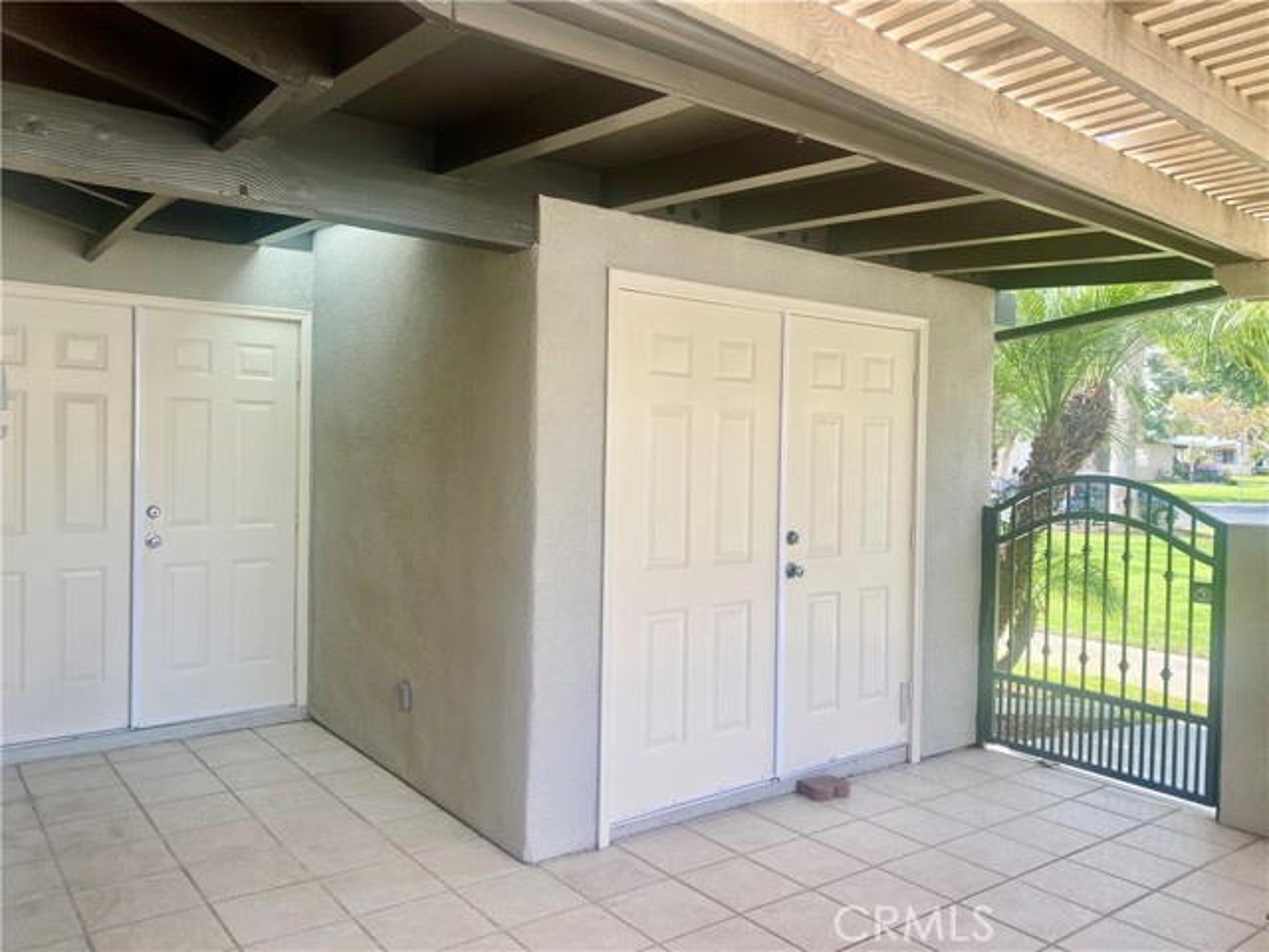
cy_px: 476
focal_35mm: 26
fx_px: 953
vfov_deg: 53.1
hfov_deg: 67.3
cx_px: 634
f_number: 1.8
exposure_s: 1/122
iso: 32
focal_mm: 4.25
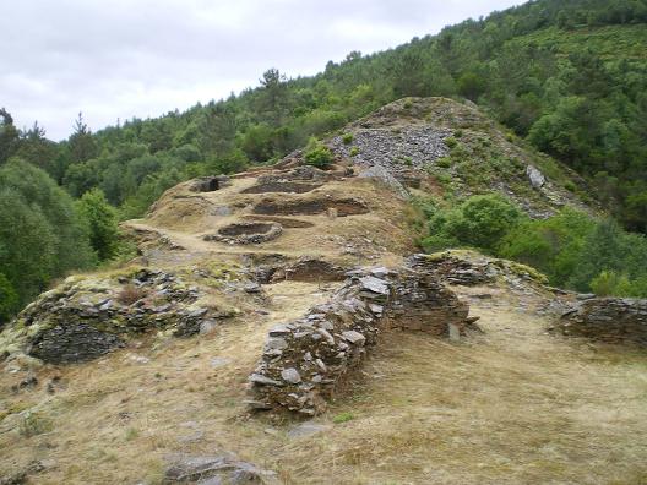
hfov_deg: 49.0
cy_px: 242
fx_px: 710
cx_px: 324
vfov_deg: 37.7
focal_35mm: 38
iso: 64
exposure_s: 1/160
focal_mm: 6.3
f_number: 3.1
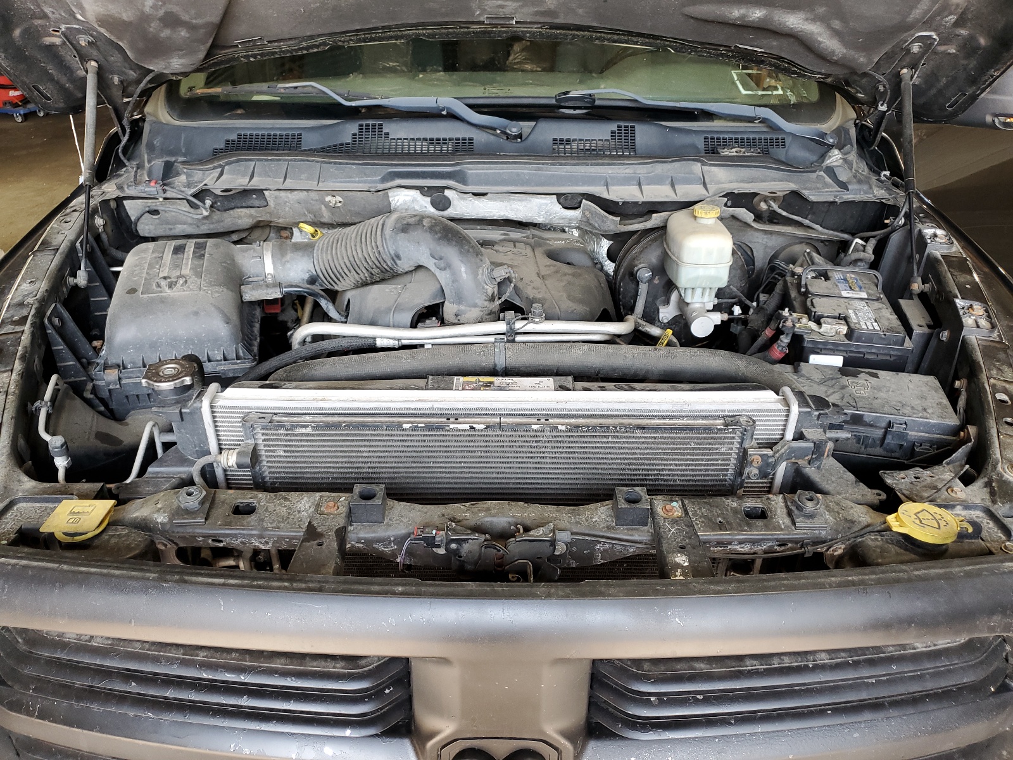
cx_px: 506
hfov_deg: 67.3
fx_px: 761
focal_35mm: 26
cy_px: 380
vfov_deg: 53.1
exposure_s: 1/120
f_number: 1.5
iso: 72
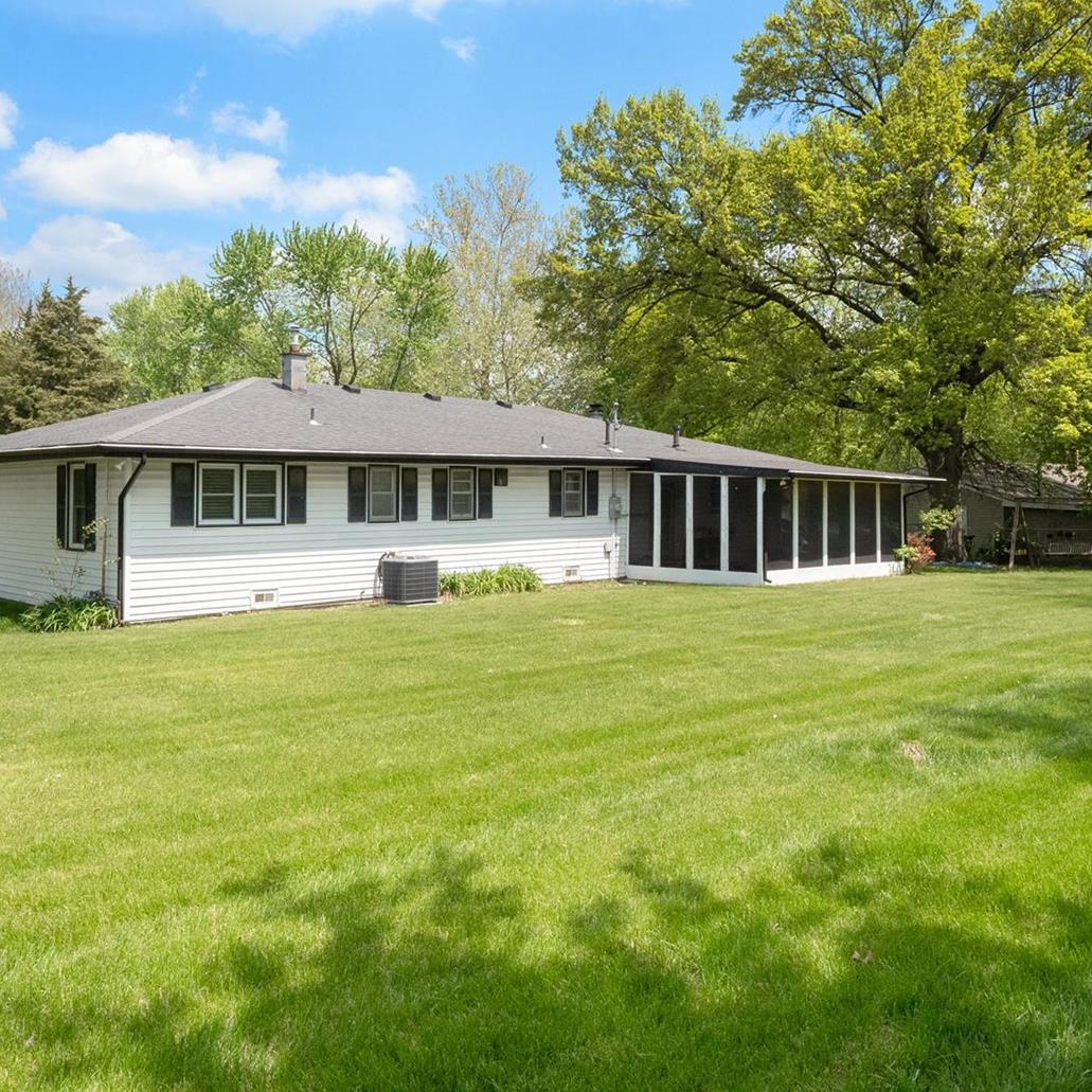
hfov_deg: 55.6
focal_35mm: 29
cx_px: 585
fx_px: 1035
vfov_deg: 55.6
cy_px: 531
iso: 400
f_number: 10
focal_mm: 11
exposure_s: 1/500
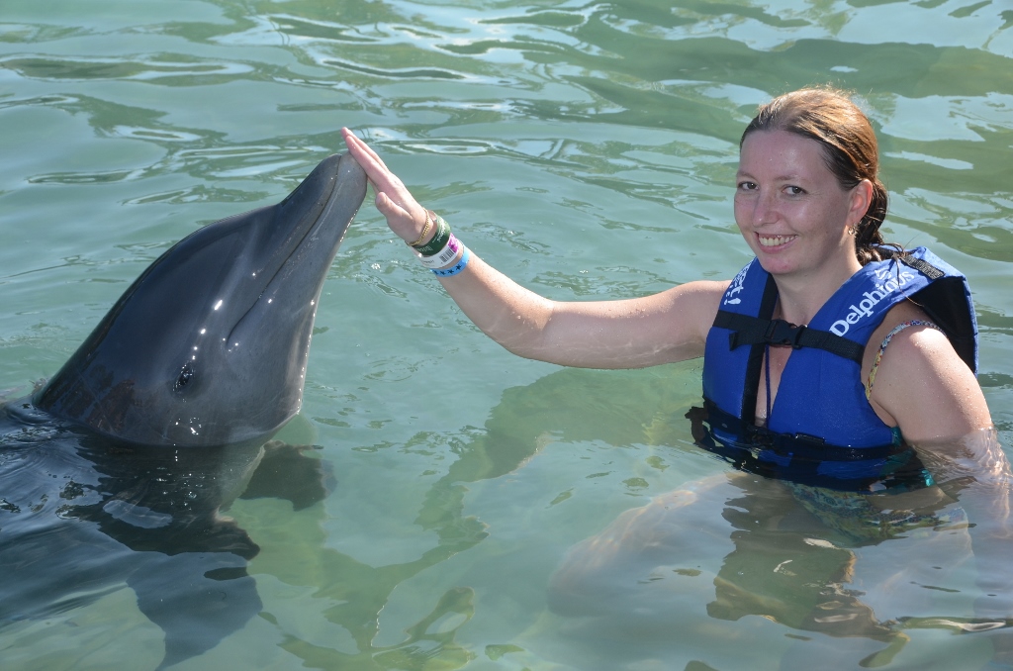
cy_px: 336
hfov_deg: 24.2
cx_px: 506
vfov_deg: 16.2
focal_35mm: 84
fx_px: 2359
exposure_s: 1/250
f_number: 11
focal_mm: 56
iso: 320
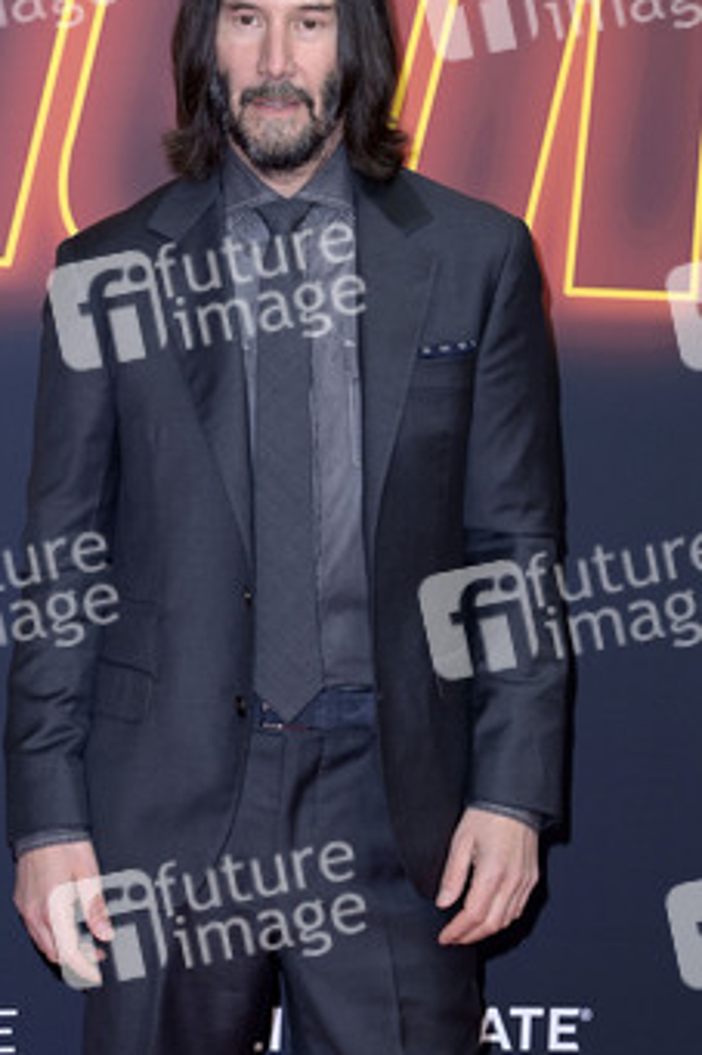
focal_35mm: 115
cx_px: 297
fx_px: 3367
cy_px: 452
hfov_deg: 11.9
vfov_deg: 17.8
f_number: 5.6
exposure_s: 1/250
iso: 640
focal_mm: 98
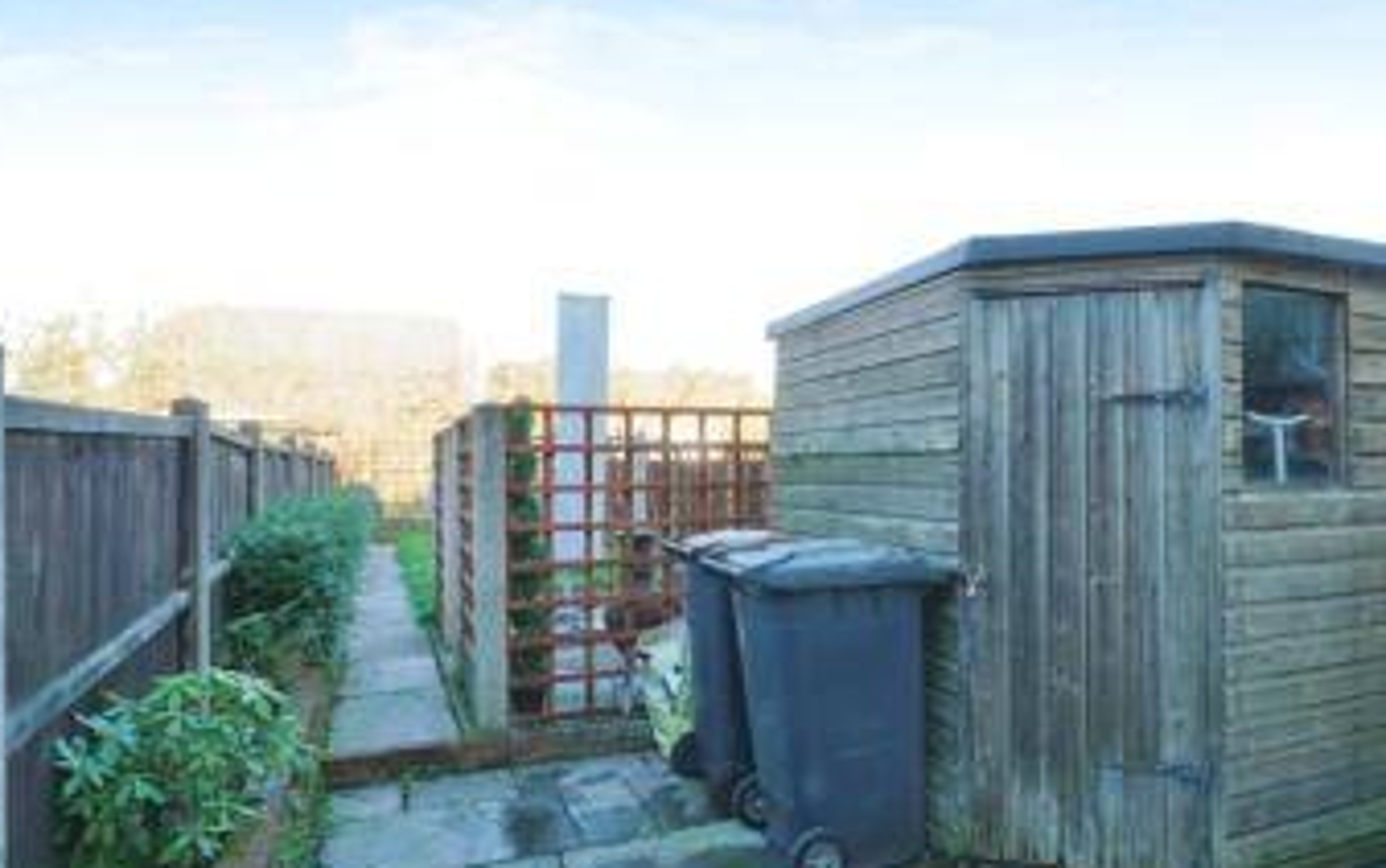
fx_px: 869
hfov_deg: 76.7
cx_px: 786
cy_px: 459
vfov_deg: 53.0
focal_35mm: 23
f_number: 22
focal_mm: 16
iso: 640
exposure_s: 1/20
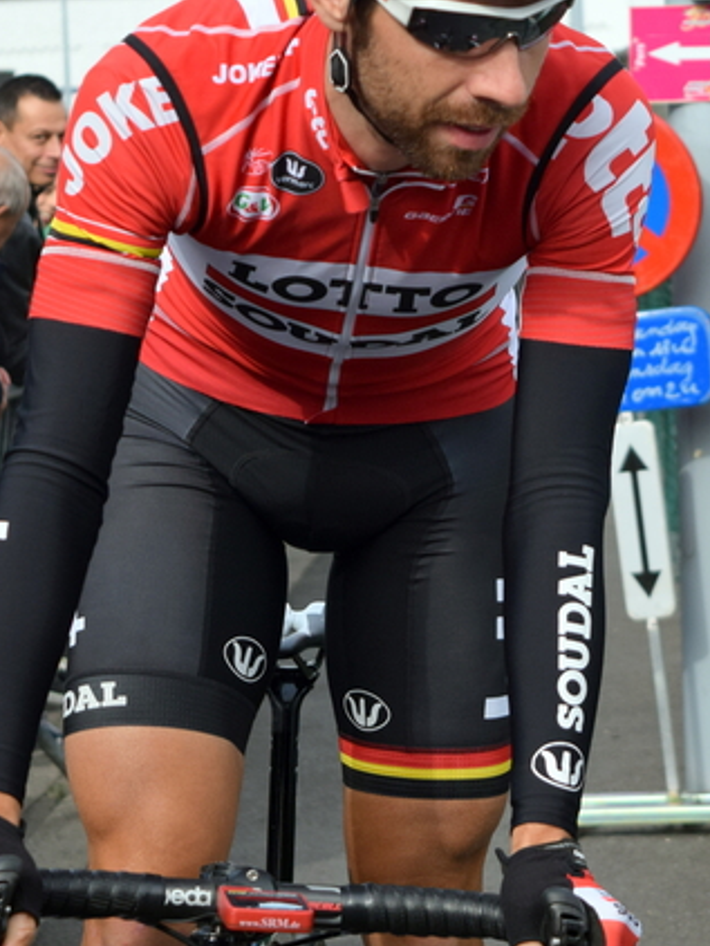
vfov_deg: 17.4
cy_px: 410
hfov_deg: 13.2
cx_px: 316
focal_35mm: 113
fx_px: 3079
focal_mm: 55
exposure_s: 1/1000
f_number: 5.6
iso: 400
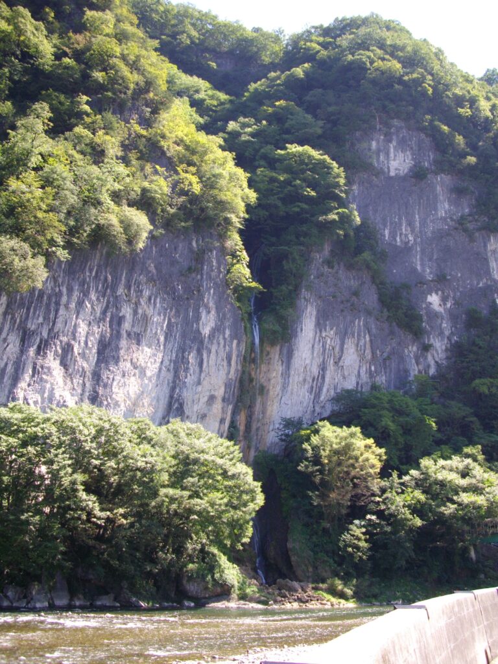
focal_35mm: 37
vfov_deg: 50.1
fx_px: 710
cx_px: 249
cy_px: 332
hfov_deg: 38.7
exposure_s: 1/250
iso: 100
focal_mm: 6.2
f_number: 2.8
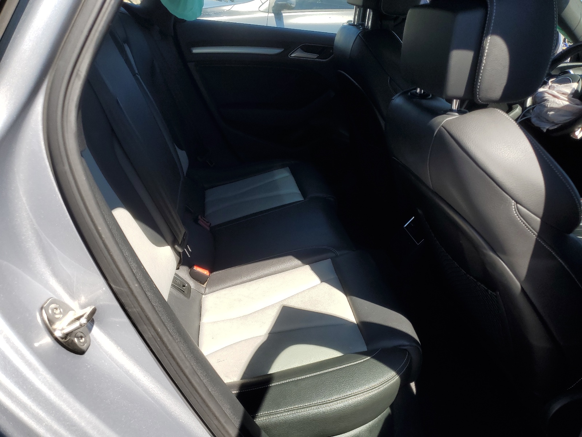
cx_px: 291
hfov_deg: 67.3
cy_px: 218
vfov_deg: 53.1
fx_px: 437
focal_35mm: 26
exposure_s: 1/1250
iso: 50
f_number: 1.5
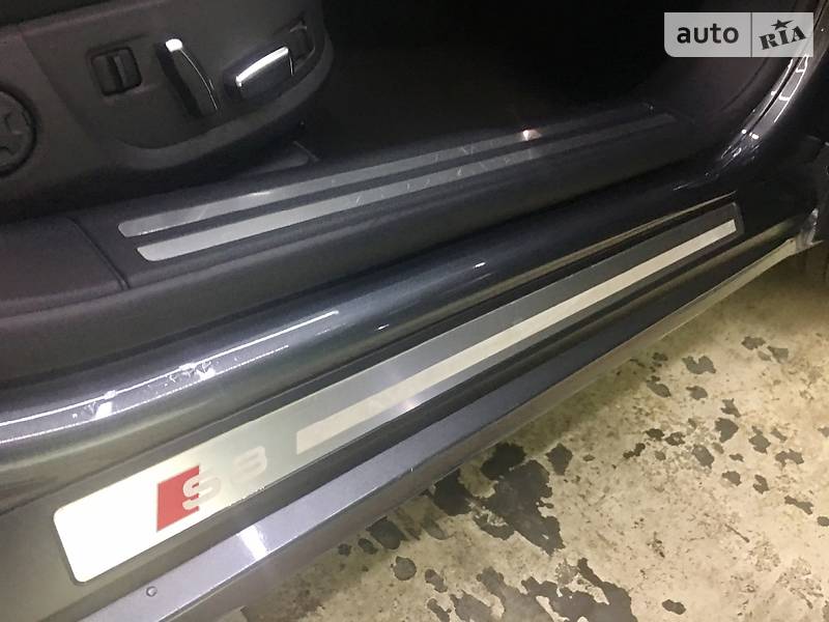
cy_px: 311
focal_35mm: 29
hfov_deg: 61.7
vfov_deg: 48.2
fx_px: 695
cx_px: 414
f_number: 2.2
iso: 80
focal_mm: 4.2
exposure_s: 1/10
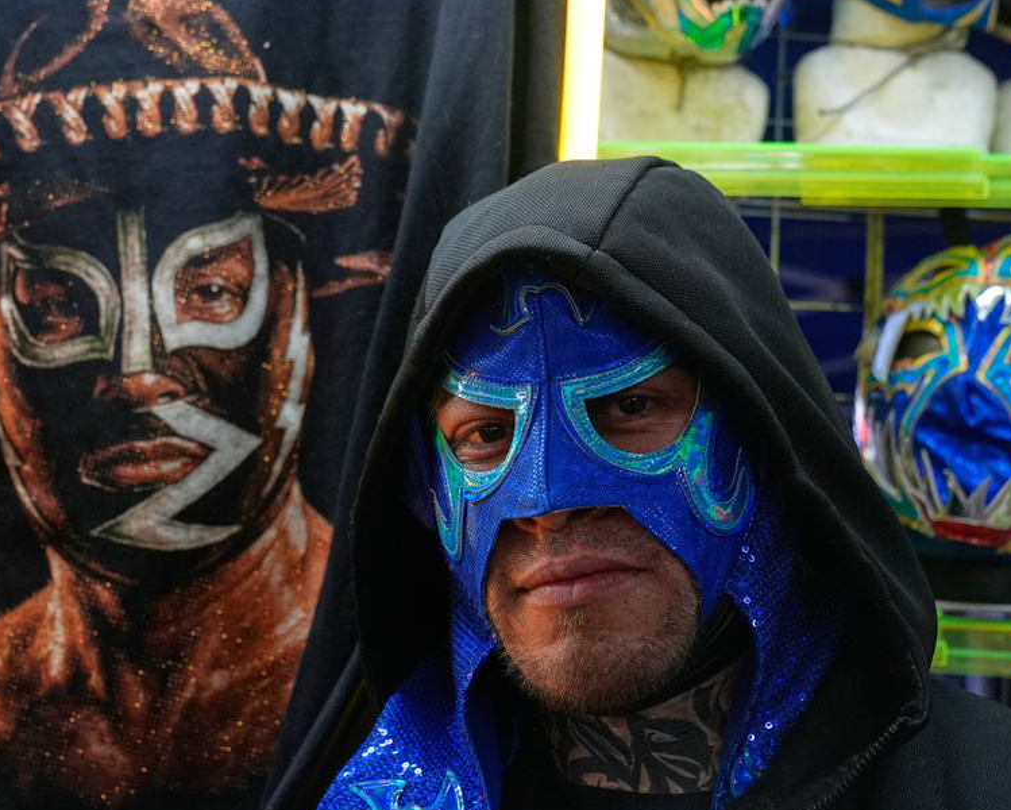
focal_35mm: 59
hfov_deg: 31.9
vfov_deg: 25.8
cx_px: 425
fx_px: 1766
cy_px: 427
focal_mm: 46
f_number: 5
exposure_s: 1/500
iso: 2000
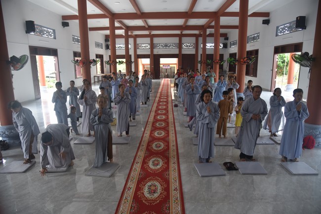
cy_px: 107
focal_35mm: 24
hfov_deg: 73.7
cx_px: 160
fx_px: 214
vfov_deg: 53.2
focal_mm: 24
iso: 400
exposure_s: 1/80
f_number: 4.5
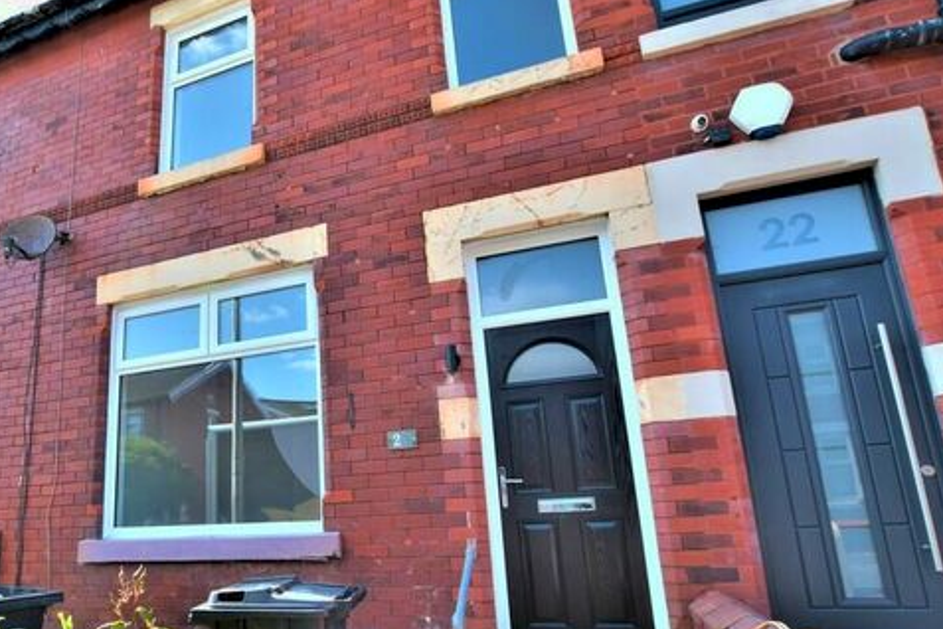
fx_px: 576
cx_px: 320
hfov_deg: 76.3
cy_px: 381
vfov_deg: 56.7
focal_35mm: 22
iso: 100
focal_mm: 10
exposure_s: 1/160
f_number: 5
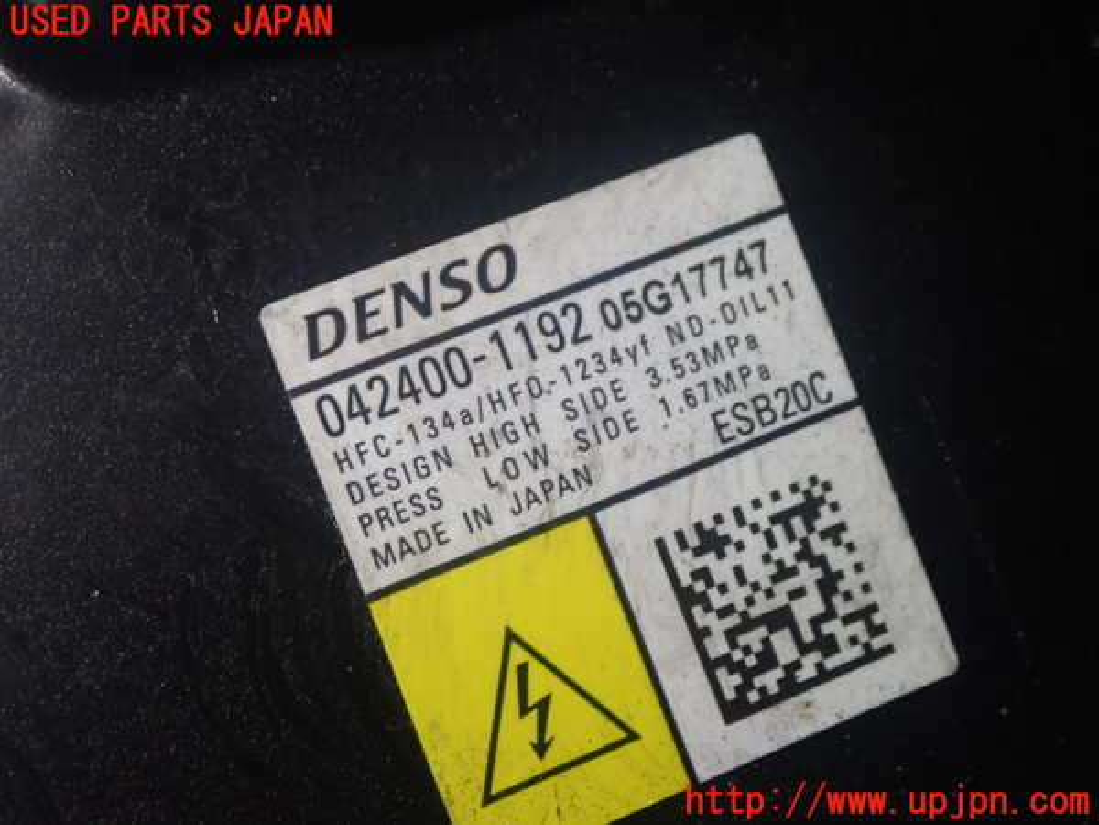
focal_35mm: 82
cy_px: 412
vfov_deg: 18.0
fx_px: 2603
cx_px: 550
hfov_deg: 23.8
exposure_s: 1/80
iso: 800
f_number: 4.3
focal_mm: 14.62
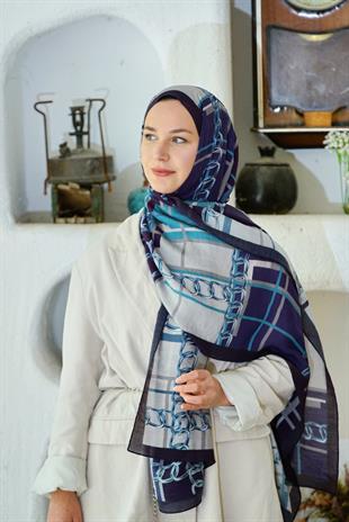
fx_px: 2178
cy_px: 261
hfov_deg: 9.2
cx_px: 174
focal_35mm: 150
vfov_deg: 13.7
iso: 800
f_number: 4.5
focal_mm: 150
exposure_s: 1/125
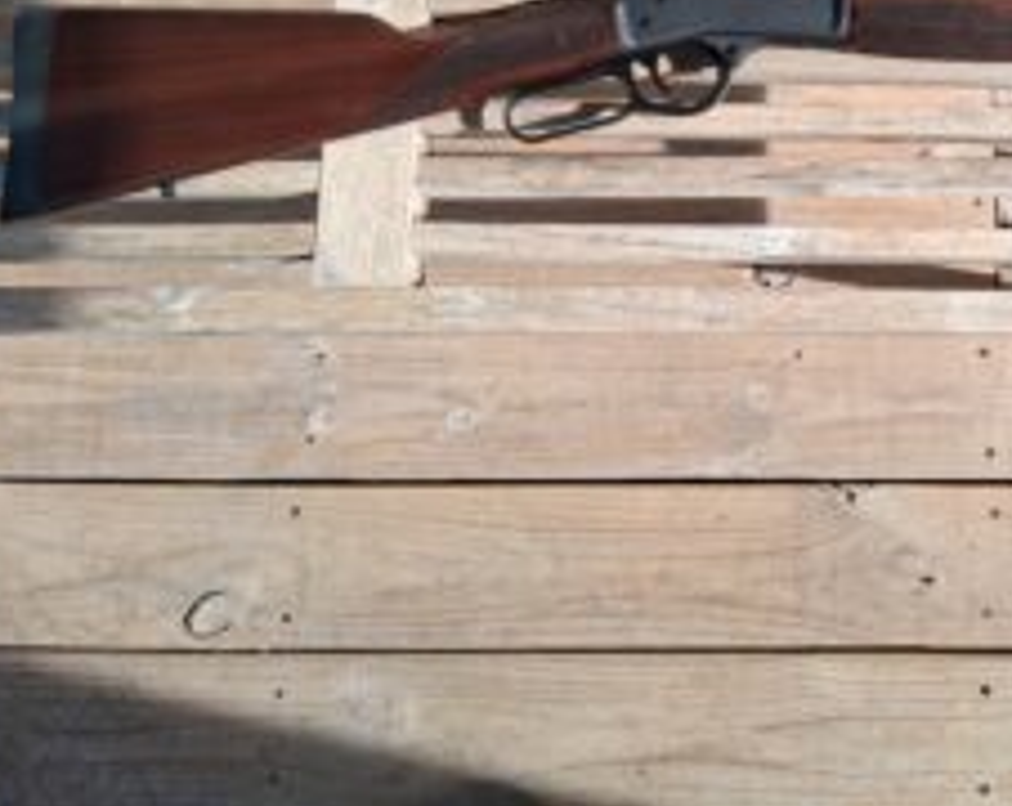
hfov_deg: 39.3
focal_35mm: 45
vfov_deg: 32.4
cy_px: 152
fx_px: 1345
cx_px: 837
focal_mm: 3.98
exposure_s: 1/415
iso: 25
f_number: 1.8
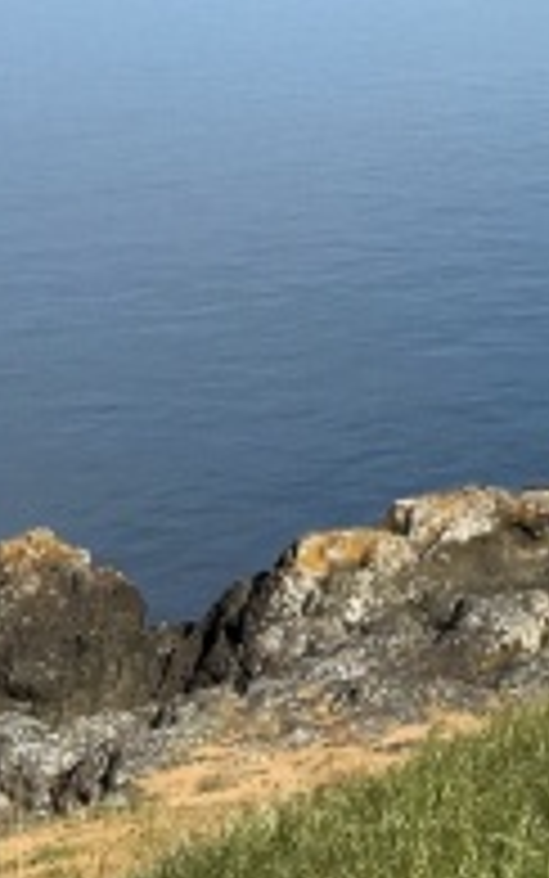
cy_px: -455
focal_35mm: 126
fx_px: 3014
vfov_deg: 15.3
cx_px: 1089
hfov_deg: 9.7
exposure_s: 1/2079
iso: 25
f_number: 2.2
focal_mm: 4.15
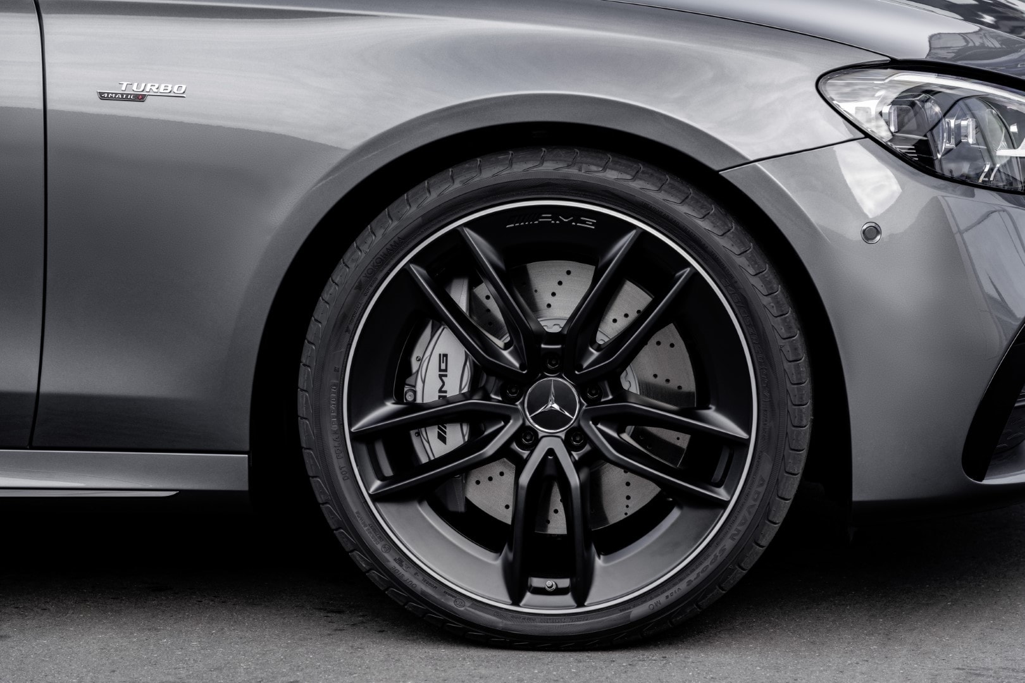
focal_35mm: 135
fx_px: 3843
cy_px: 342
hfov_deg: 15.2
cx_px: 512
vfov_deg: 10.2
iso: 200
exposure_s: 1/13
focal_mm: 135
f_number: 8
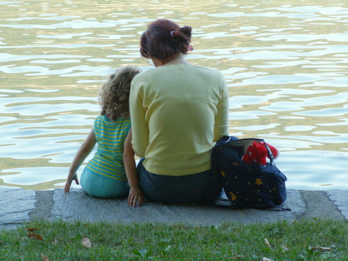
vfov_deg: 11.9
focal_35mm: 125
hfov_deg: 15.8
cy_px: 130
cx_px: 174
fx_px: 1257
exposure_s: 1/50
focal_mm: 20.48
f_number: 4.5
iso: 50
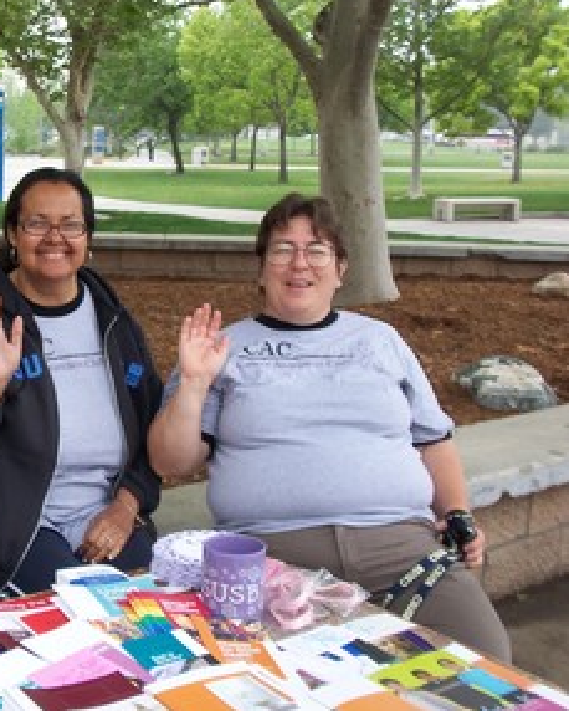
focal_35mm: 52
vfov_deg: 36.0
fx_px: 1094
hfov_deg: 28.4
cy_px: 352
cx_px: 91
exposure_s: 1/80
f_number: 3.9
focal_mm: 6.4
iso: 64
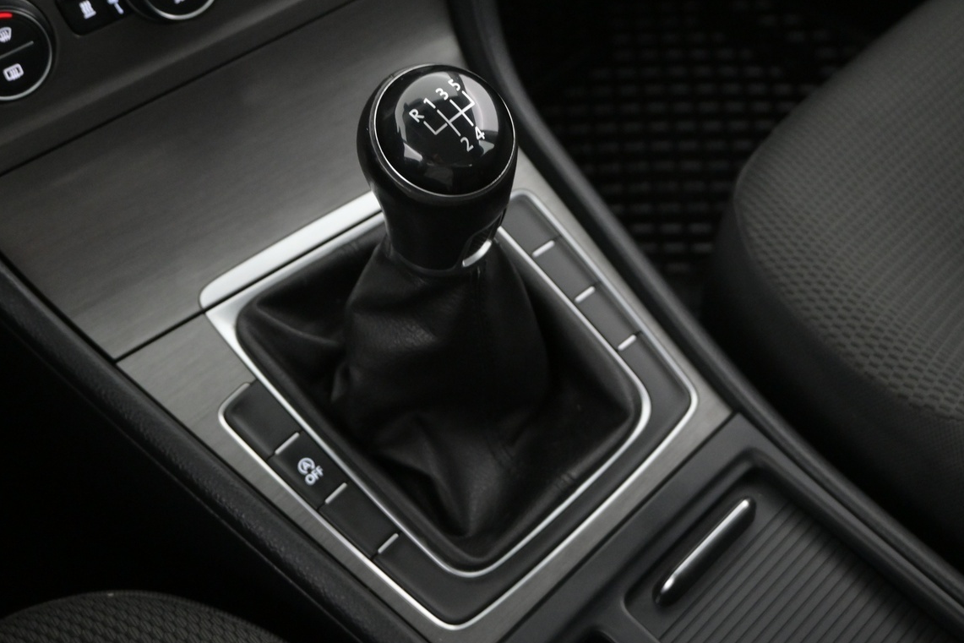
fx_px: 1197
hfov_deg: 43.8
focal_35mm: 45
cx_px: 440
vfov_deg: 29.9
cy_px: 220
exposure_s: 1/40
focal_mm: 21
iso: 2500
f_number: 4
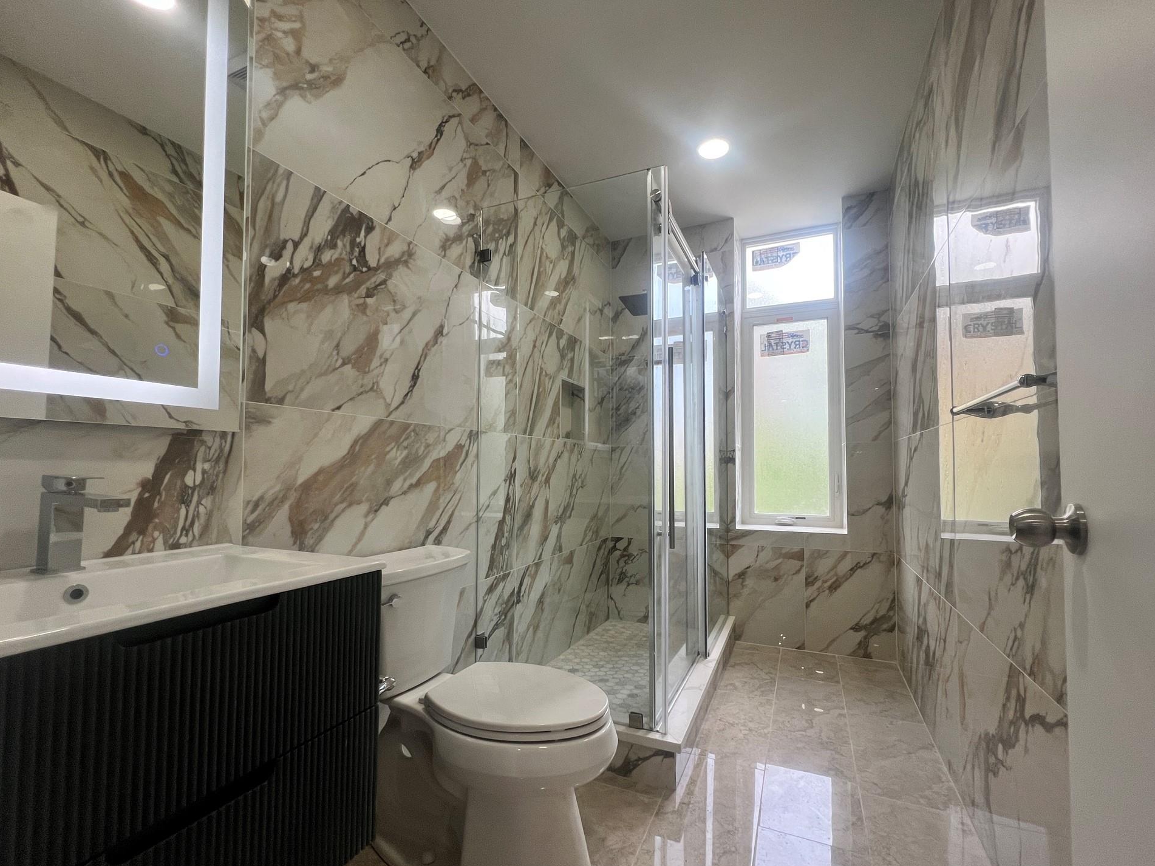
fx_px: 467
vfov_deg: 85.6
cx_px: 589
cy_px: 456
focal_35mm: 14
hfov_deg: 102.1
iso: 80
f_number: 1.8
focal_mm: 1.57
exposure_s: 1/126
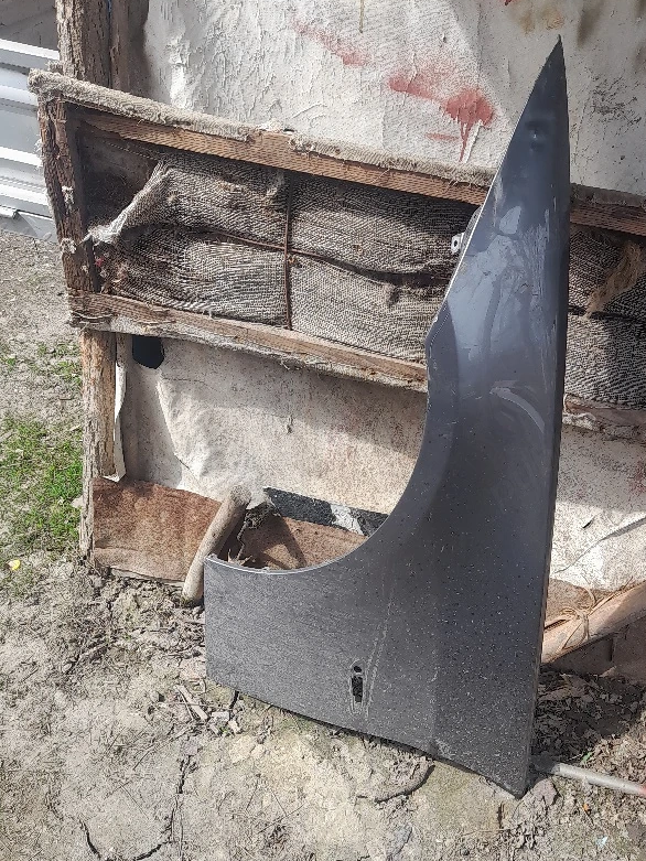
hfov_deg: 44.0
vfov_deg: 56.7
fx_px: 796
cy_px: 465
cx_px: 378
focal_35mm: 32
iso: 20
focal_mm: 4.6
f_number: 2
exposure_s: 1/217
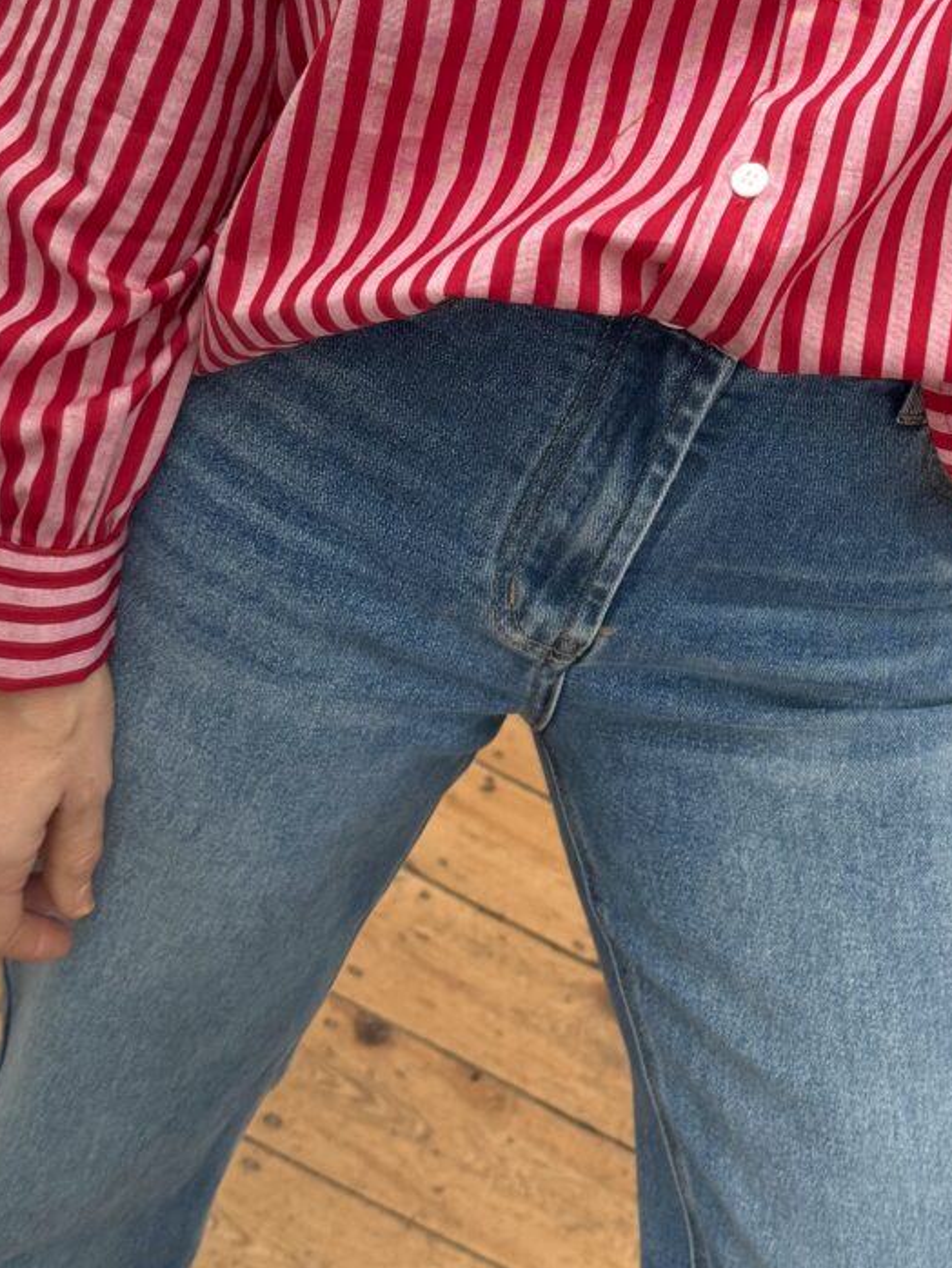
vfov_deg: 29.1
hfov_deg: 21.4
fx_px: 2419
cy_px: 367
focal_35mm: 66
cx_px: 979
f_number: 1.78
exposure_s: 1/63
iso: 200
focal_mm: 6.76
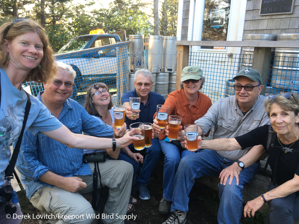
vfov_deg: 48.2
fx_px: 250
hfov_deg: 61.7
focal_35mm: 29
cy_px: 112
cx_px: 150
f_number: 2.2
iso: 32
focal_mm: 4.15
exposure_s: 1/60
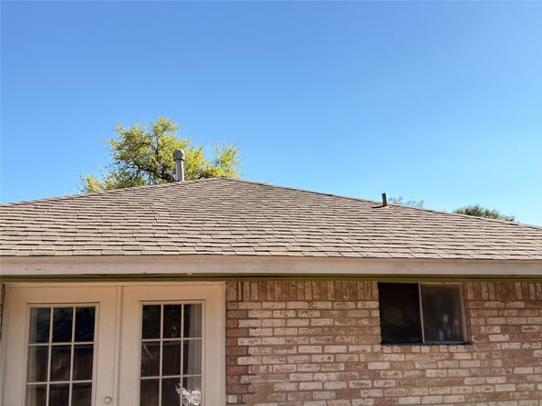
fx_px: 610
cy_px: 203
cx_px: 271
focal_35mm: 39
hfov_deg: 47.9
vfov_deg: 36.8
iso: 100
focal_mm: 6.76
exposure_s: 1/3058
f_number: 1.78
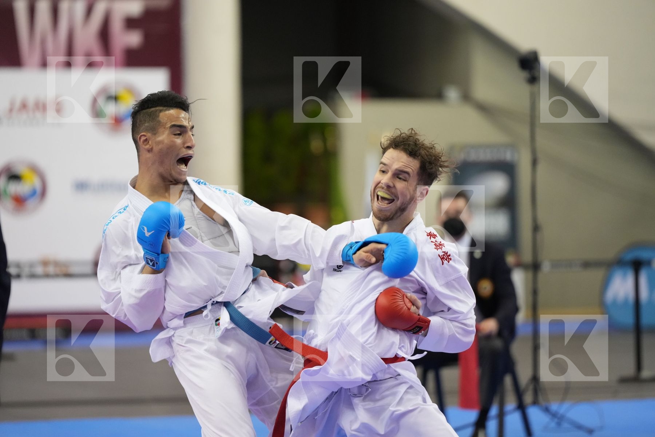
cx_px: 328
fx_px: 3184
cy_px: 218
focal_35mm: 175
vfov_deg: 7.8
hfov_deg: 11.7
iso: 4000
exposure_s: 1/1000
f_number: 2.8
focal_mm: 175
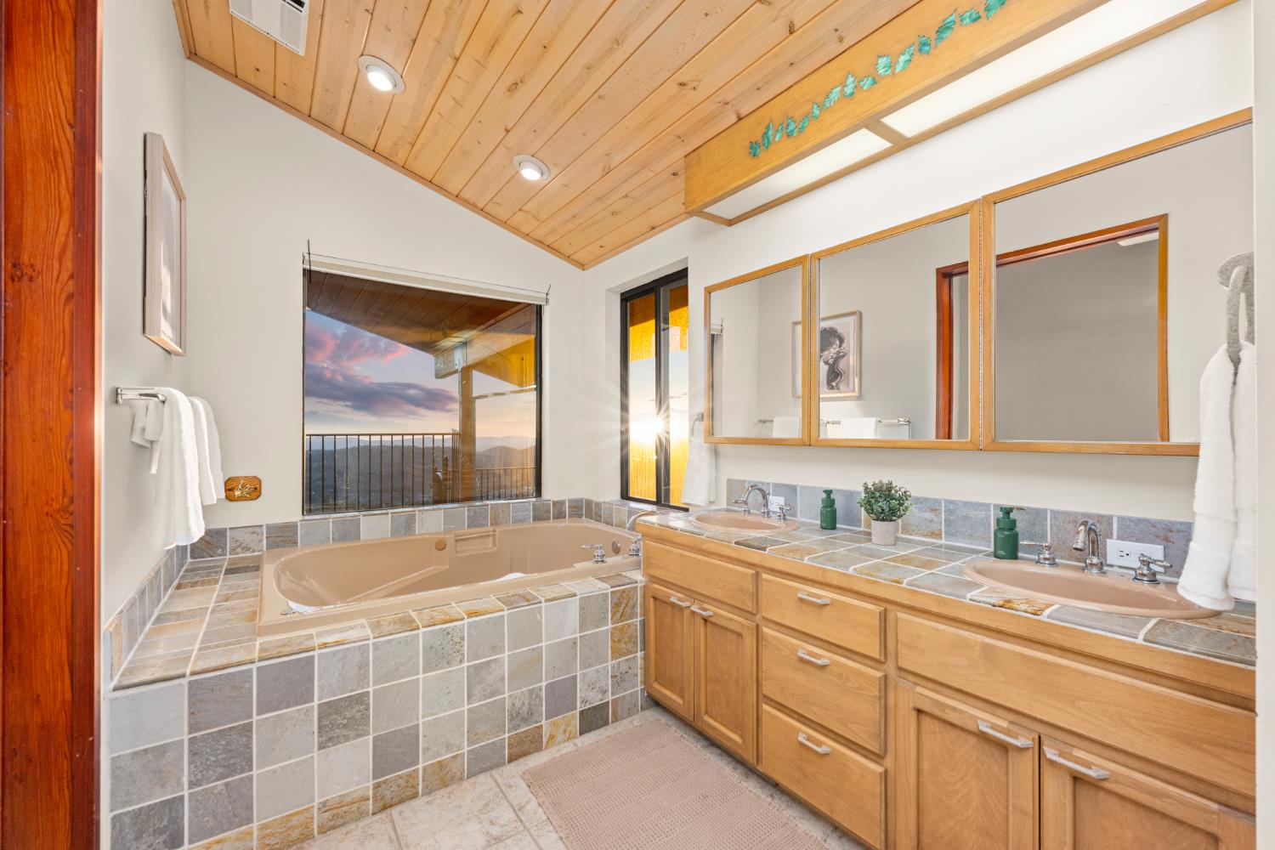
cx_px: 638
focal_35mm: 14
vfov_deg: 81.2
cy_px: 425
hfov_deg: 104.3
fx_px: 496
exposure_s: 1/8
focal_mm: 14
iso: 320
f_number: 10
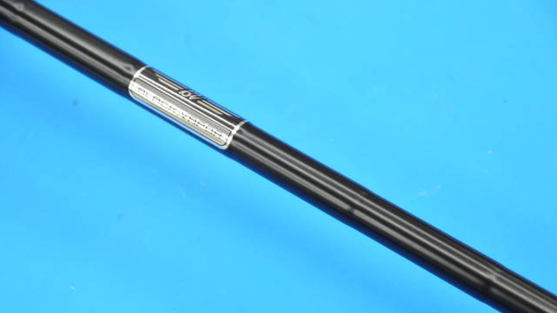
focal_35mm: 92
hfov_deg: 23.2
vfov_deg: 13.1
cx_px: 278
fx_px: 1359
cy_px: 209
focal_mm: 42
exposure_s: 1/100
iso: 800
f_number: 5.6
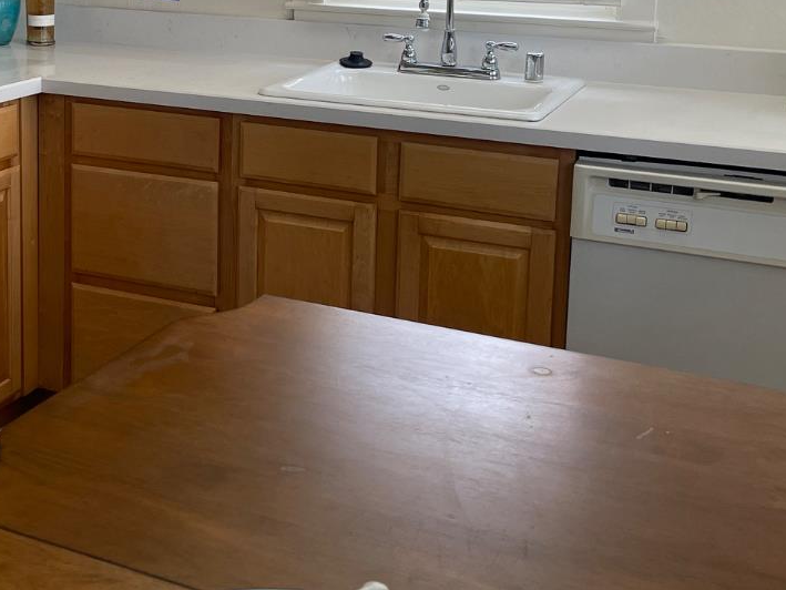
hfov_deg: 34.1
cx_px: 177
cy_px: 62
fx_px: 1249
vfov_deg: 25.7
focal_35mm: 55
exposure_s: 1/120
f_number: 1.6
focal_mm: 5.1
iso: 100
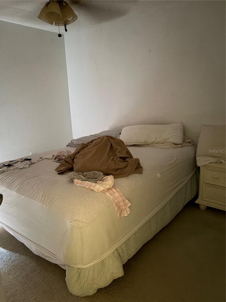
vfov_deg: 67.3
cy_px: 151
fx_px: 226
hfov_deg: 53.1
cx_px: 113
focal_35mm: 26
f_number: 1.6
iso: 800
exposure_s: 1/15
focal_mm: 5.96
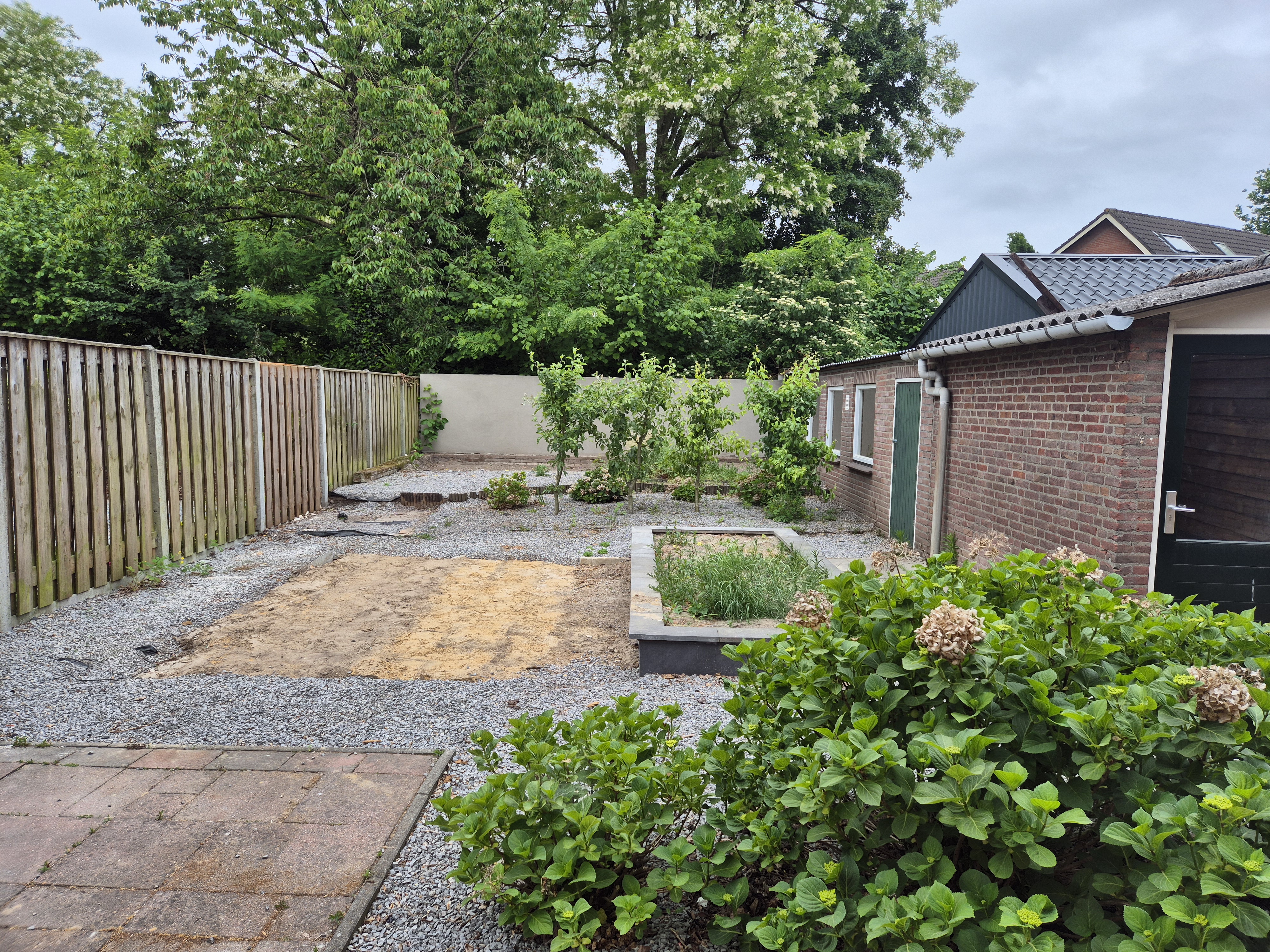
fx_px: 844
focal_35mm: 23
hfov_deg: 73.9
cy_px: 476
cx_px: 635
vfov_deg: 58.9
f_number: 1.8
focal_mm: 5.4
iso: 25
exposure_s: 1/403
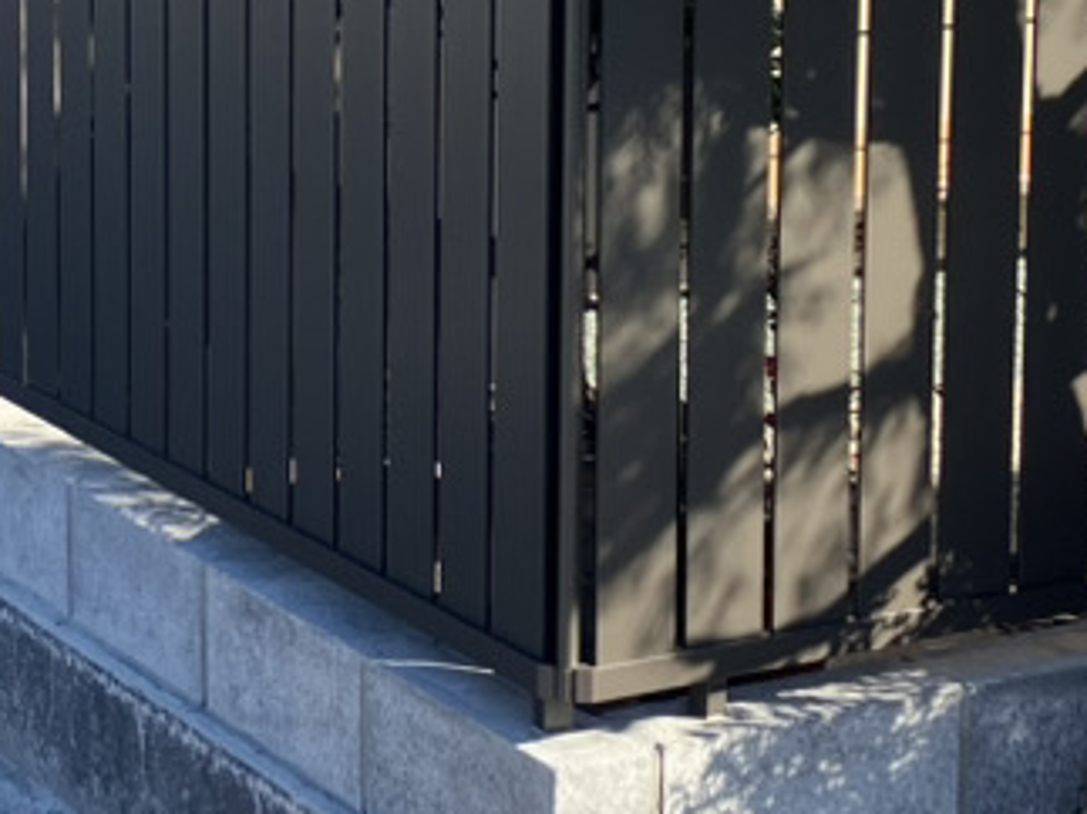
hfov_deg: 18.9
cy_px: 64
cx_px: 380
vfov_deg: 14.1
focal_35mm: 104
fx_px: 3265
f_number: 1.8
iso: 32
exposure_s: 1/534
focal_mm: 3.99
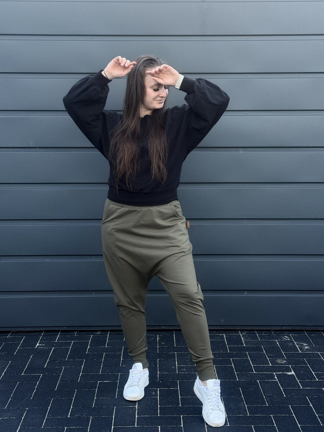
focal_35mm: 48
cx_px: 162
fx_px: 599
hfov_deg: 30.3
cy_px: 216
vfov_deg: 39.7
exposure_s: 1/70
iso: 100
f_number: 1.78
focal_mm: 6.76
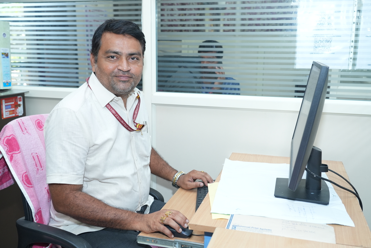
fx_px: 381
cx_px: 186
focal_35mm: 37
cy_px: 124
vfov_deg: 36.0
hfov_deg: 51.9
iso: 1250
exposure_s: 1/160
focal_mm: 37
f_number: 5
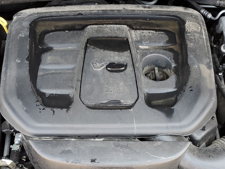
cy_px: 152
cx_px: 102
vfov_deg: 24.1
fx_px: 384
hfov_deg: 32.7
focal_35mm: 59
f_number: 1.5
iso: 55
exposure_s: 1/120
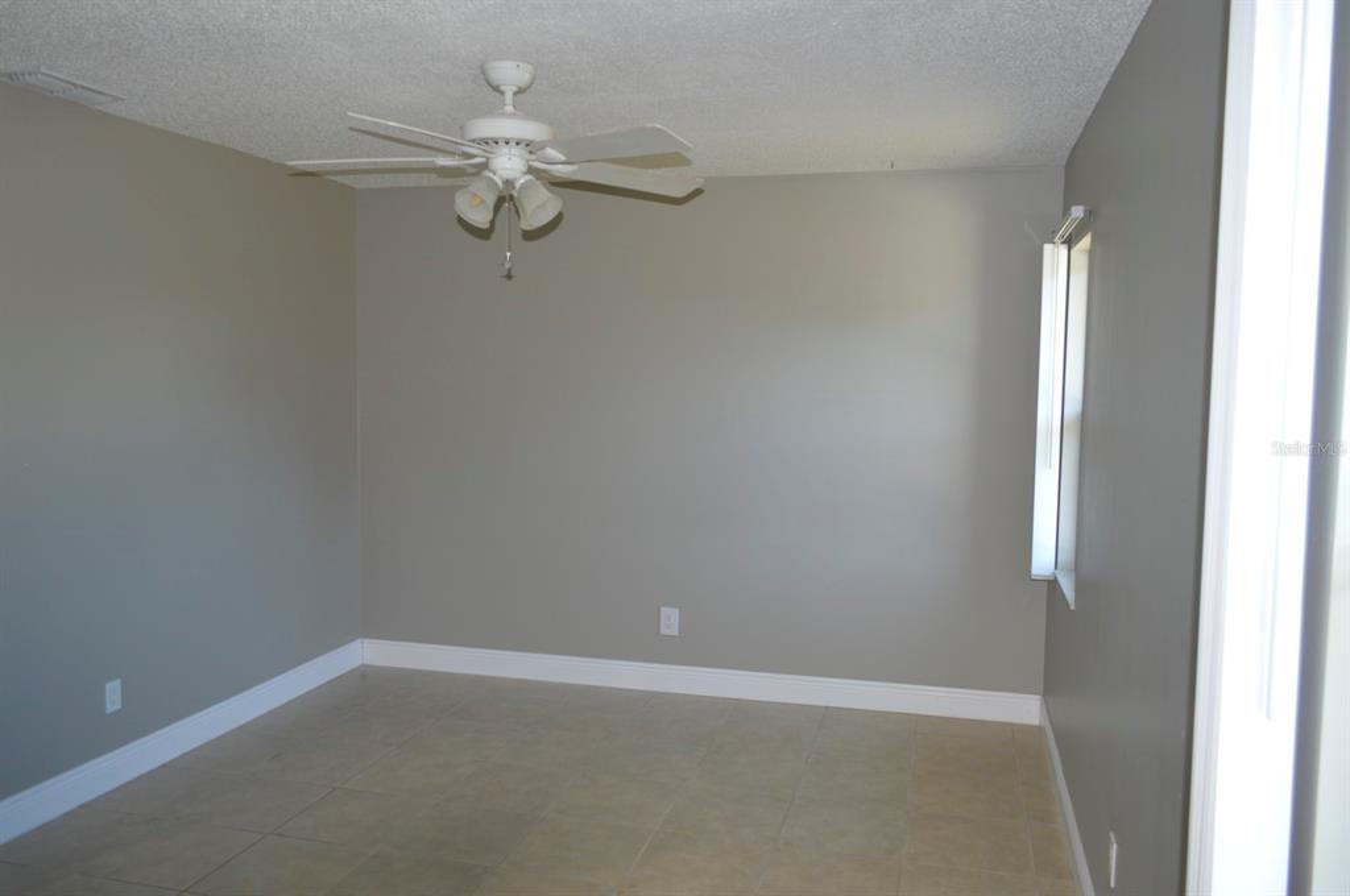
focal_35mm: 27
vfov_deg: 47.8
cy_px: 448
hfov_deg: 67.4
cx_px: 675
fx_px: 1011
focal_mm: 18
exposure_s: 1/80
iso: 400
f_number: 4
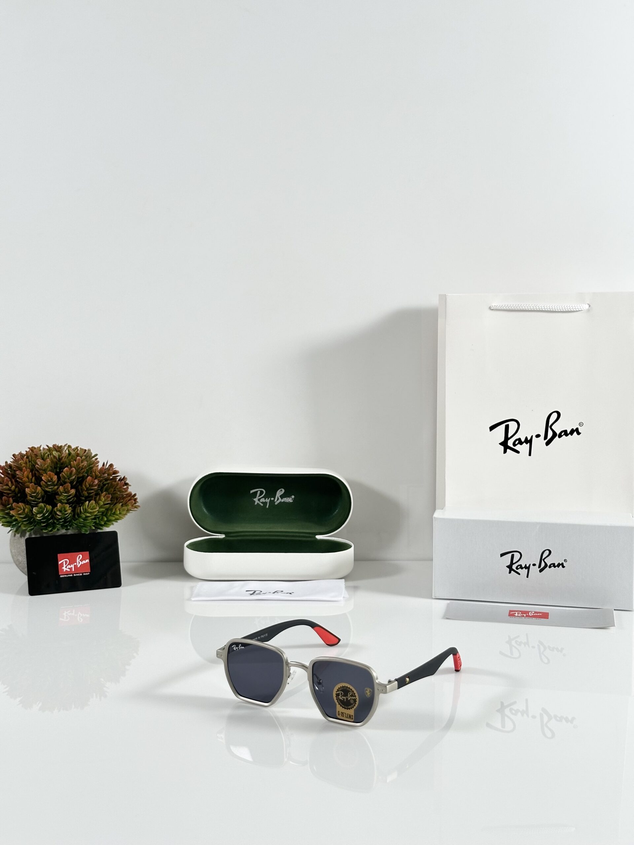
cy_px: 422
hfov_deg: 30.3
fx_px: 1172
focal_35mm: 48
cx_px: 317
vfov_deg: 39.7
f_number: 1.78
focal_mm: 6.86
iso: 64
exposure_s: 1/100
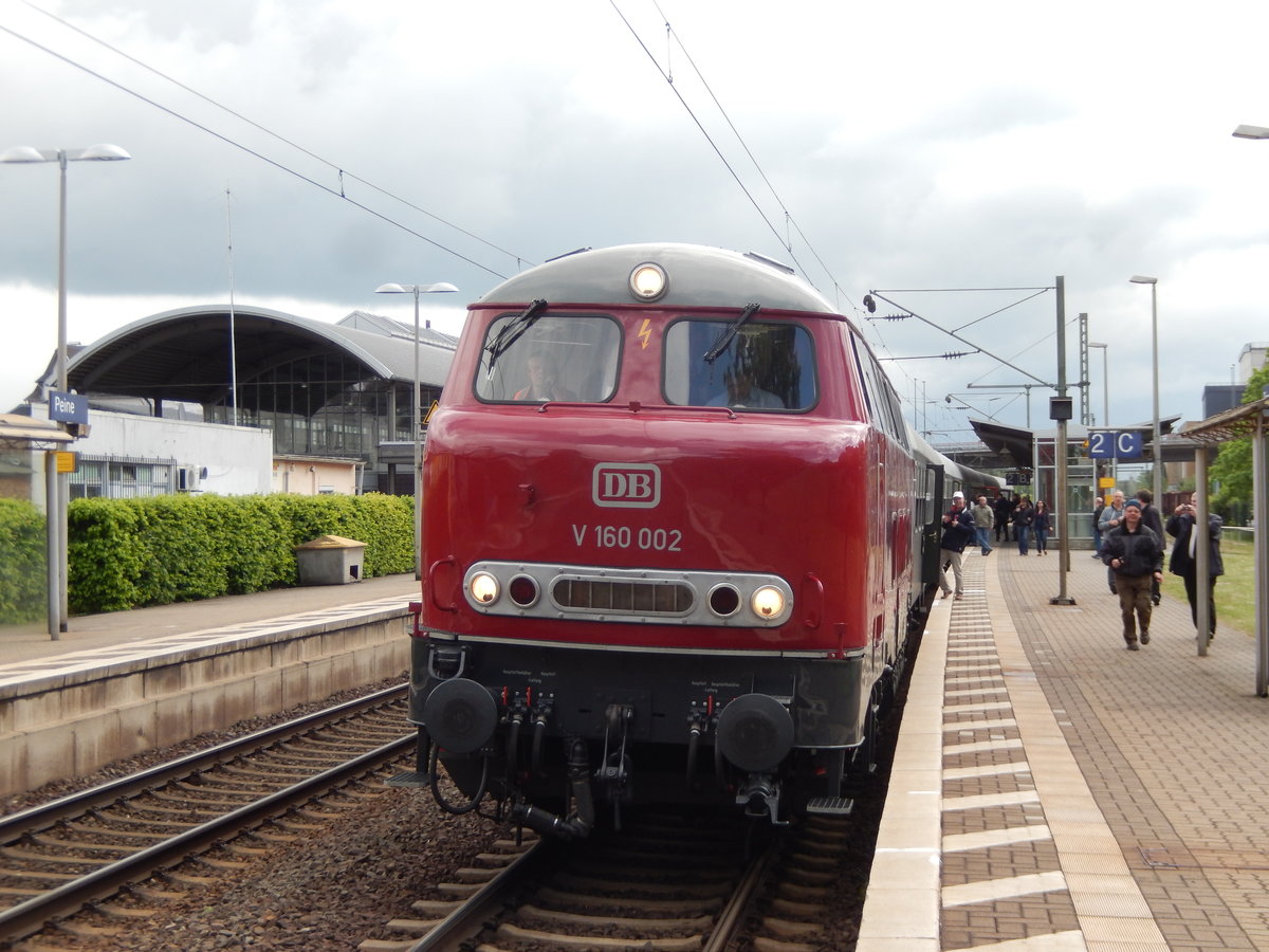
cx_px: 634
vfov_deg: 25.2
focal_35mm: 58
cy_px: 476
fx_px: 2126
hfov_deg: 33.2
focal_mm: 10.4
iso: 125
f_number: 4.6
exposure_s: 1/250
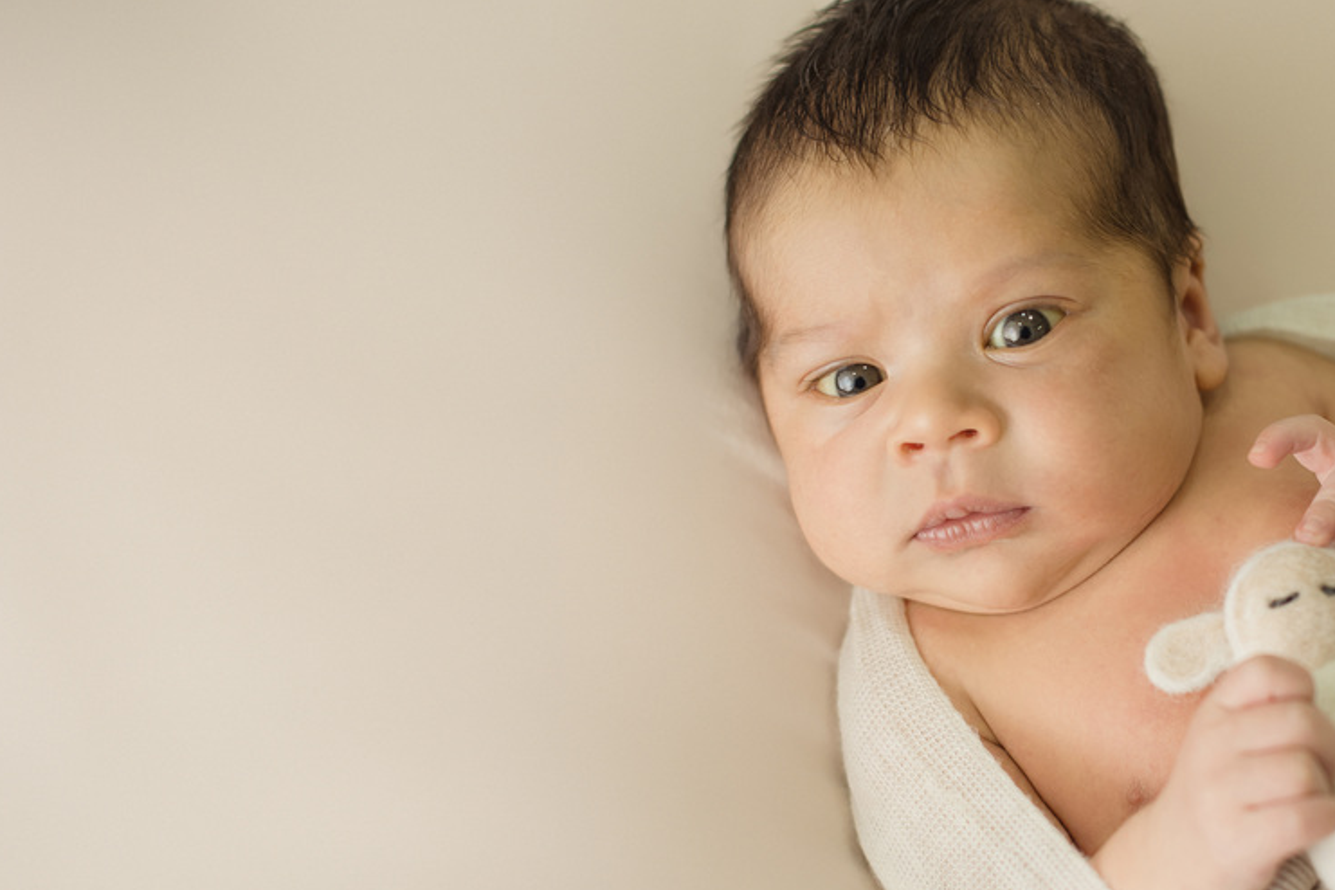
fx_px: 3004
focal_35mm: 81
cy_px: 428
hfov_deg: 24.7
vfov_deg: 16.9
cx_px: 1070
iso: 500
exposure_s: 1/200
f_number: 2.5
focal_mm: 50
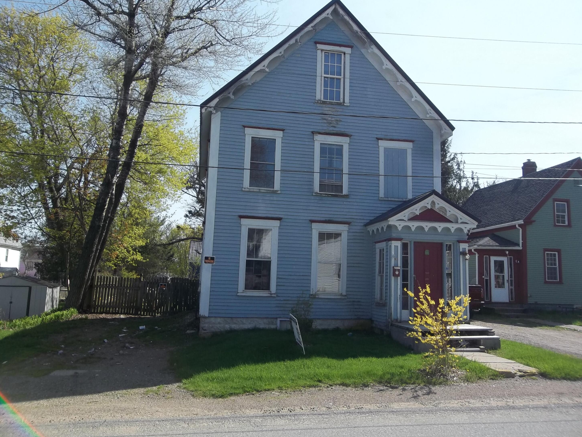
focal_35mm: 28
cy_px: 213
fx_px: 471
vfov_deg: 49.7
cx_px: 301
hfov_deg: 63.4
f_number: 8.9
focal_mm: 4.9
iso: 80
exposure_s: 1/160
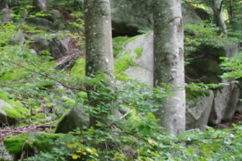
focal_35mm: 94
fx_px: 632
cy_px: 64
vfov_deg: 14.5
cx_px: -57
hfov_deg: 20.2
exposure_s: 1/200
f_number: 6.3
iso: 6400
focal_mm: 18
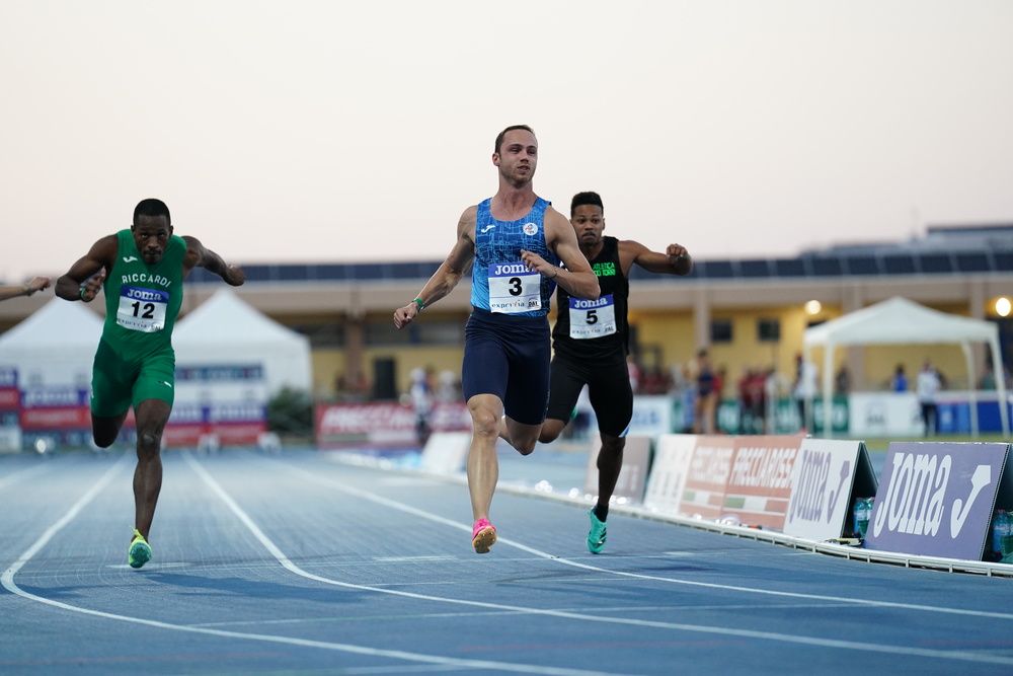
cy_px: 338
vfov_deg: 6.9
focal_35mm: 200
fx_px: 5628
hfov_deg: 10.3
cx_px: 506
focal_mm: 200
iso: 2500
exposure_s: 1/1000
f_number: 2.8
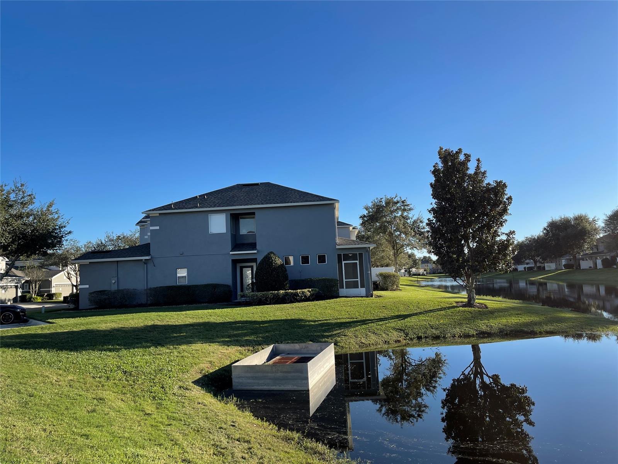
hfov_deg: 67.3
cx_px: 309
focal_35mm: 26
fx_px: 464
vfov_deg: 53.1
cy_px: 232
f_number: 1.6
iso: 32
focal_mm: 5.1
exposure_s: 1/1642
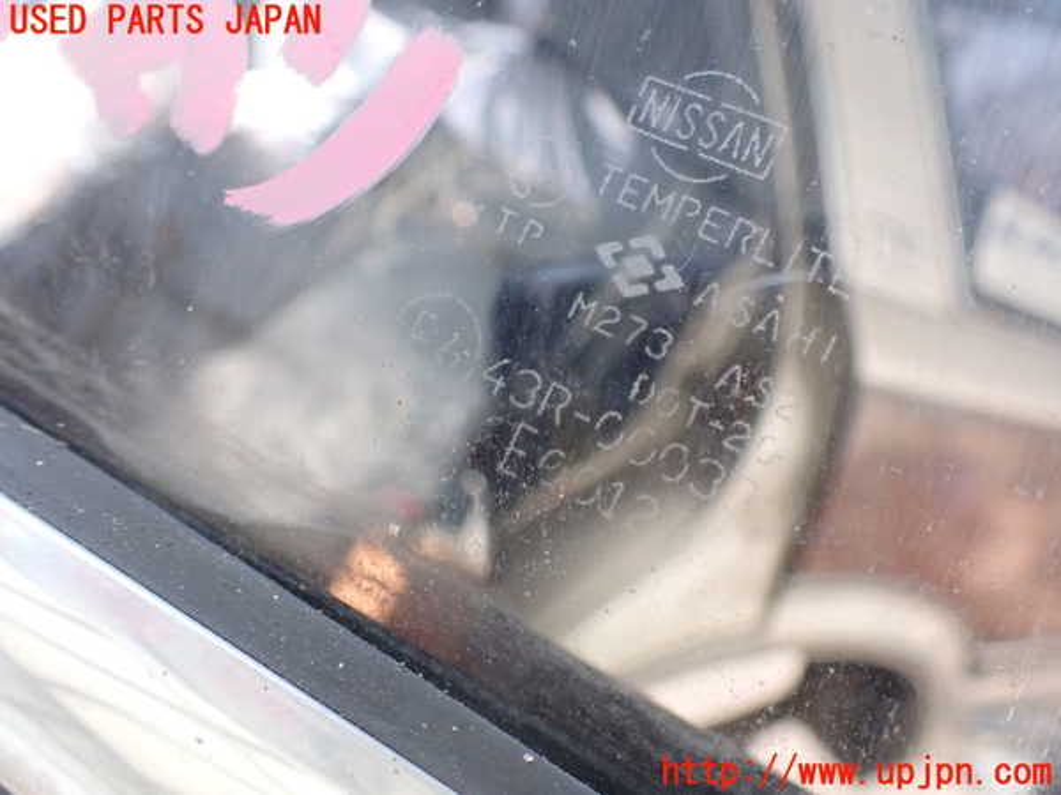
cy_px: 398
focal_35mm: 30
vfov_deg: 46.8
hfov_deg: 60.0
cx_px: 530
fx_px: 920
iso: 500
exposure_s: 1/125
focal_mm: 5.4
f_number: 2.3
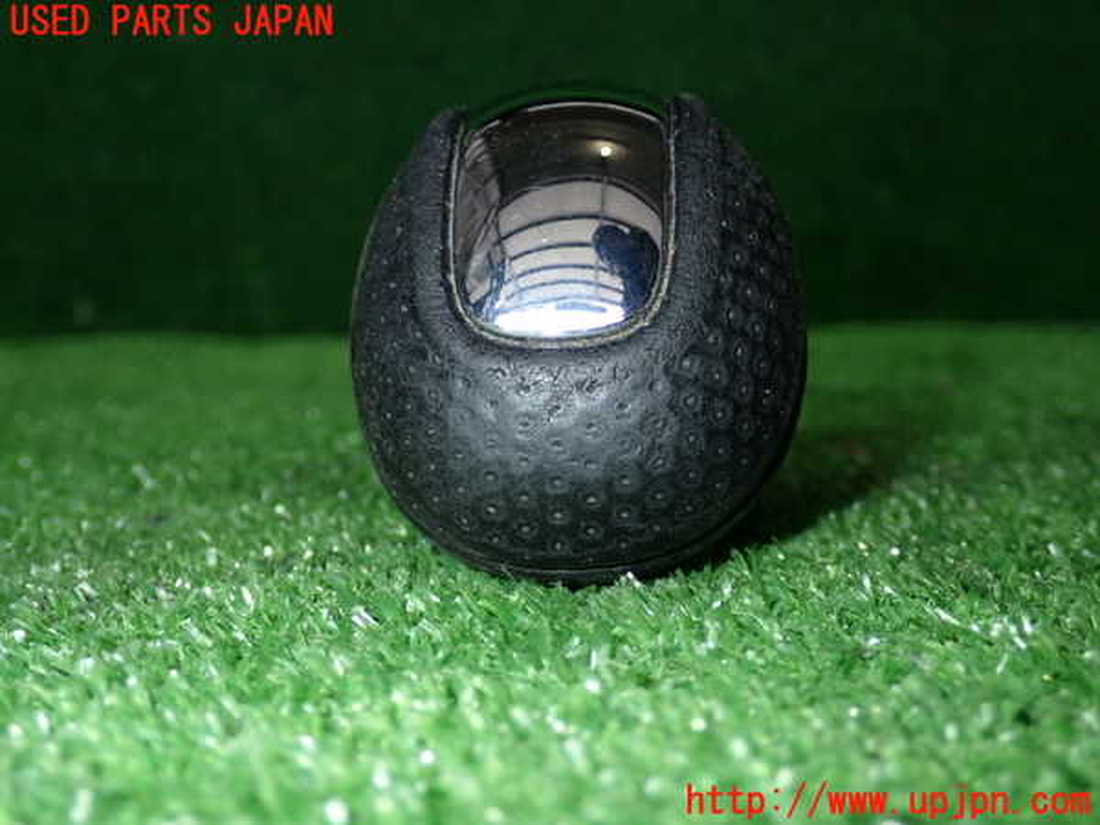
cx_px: 550
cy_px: 412
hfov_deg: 40.4
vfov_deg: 30.9
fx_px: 1494
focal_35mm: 47
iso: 250
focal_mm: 8.4
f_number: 9
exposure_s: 1/50
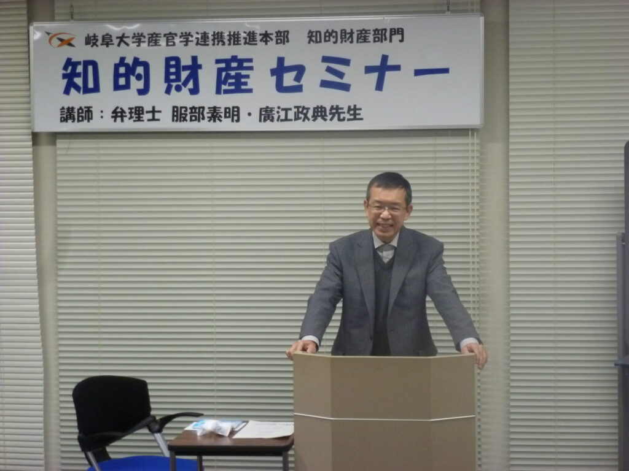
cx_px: 314
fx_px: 1381
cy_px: 236
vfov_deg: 19.4
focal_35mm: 76
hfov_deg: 25.7
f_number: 4.7
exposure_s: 1/30
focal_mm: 13.6
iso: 400
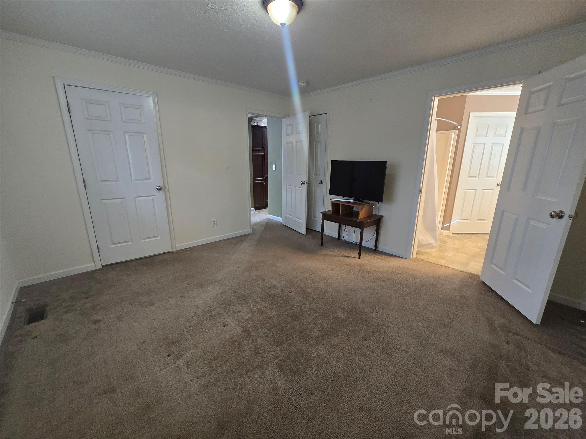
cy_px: 220
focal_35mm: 13
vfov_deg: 89.9
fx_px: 220
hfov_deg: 106.2
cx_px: 293
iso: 500
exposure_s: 1/60
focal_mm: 2.2
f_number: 2.2
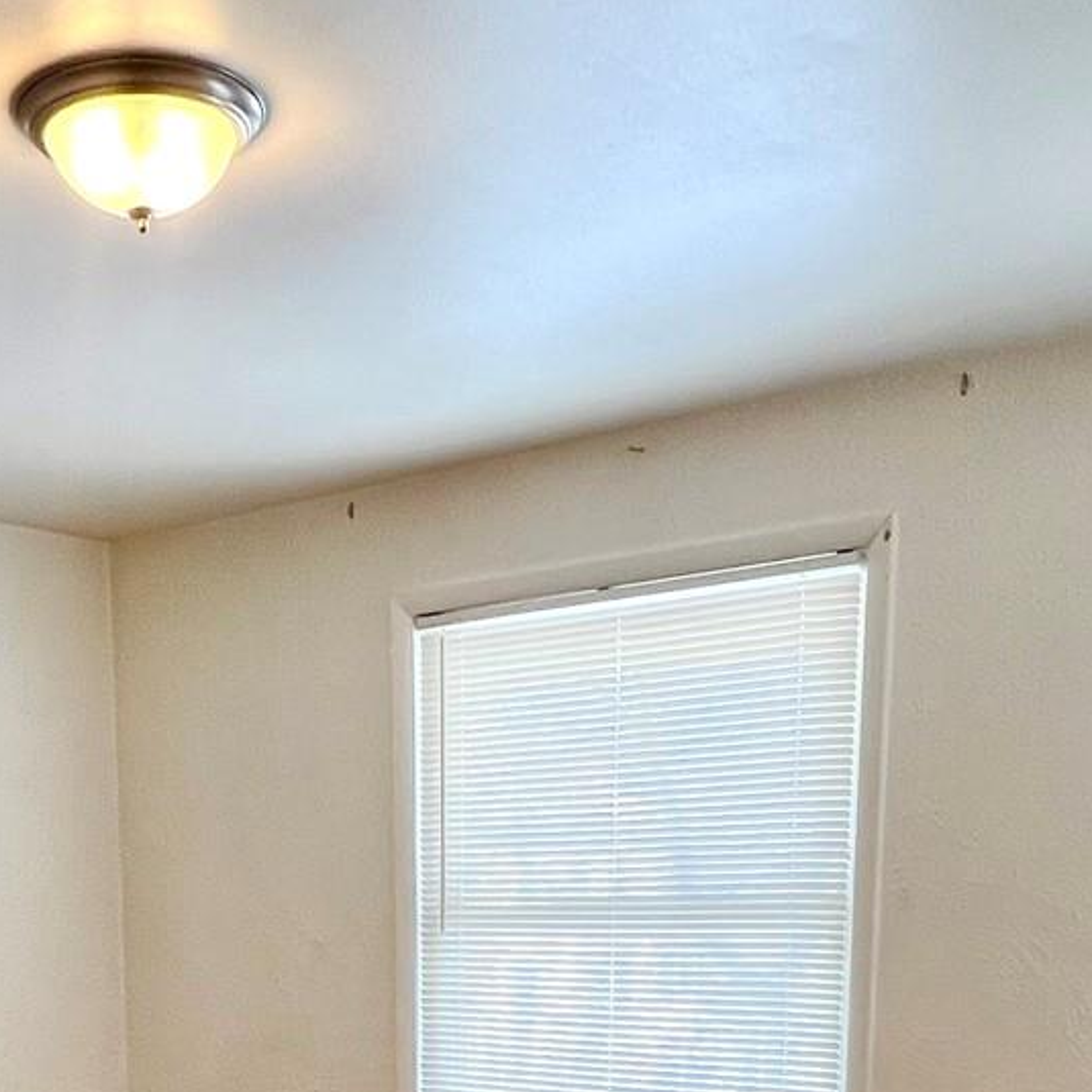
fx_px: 1570
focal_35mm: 44
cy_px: 1221
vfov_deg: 33.2
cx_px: 249
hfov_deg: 37.2
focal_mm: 1.57
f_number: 1.8
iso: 80
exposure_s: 1/120
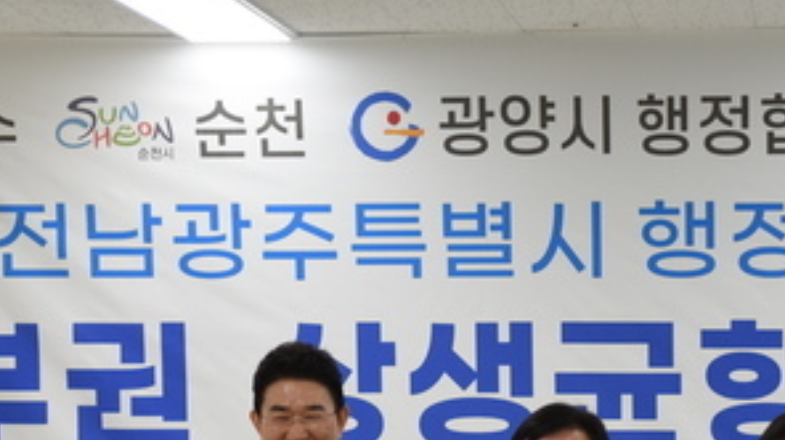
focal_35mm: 138
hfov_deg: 15.5
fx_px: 2870
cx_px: 528
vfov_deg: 8.7
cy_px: 436
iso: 1250
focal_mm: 62
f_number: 2.8
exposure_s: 1/800
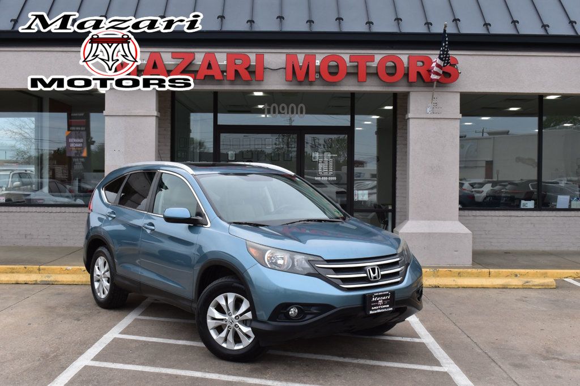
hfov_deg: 45.0
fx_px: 701
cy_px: 193
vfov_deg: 30.8
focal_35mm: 44
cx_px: 290
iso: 400
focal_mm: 29
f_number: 10
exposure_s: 1/320
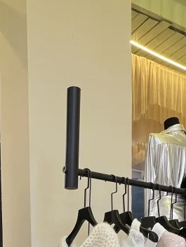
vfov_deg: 29.8
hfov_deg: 27.5
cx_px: 76
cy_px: 311
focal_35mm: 53
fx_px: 379
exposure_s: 1/50
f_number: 1.8
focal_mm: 1.57
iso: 125
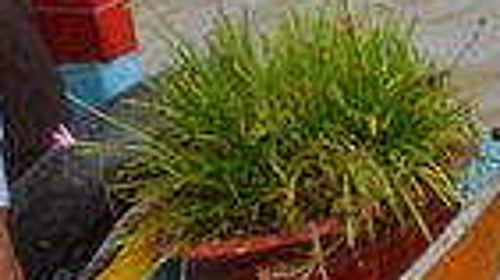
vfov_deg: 4.2
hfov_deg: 7.4
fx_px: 3841
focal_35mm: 290
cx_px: 273
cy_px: -76
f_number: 16
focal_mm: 40
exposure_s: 1/1000
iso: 1600
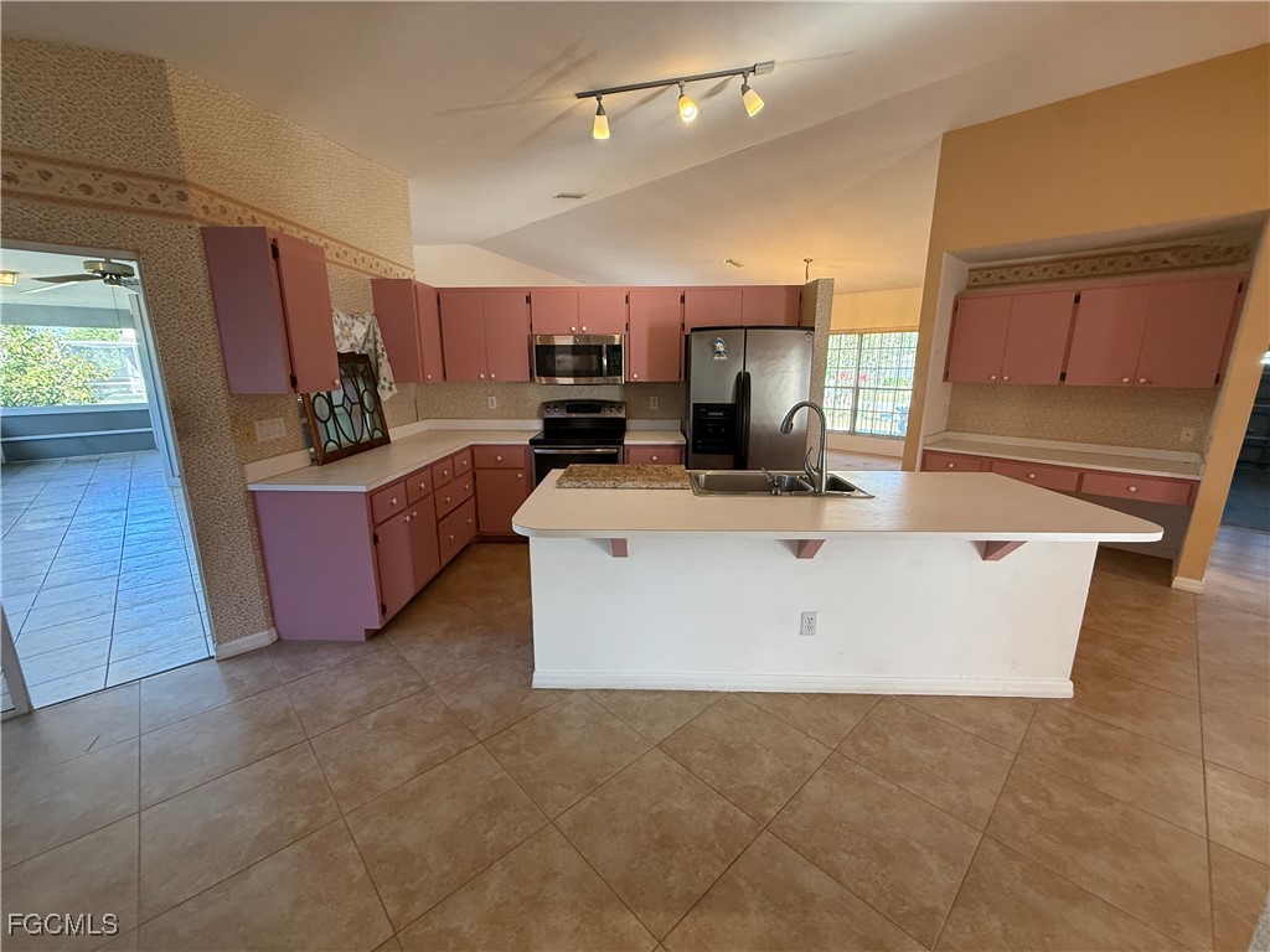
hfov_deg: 102.1
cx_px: 635
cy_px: 476
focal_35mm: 14
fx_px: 514
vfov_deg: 85.7
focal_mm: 2.22
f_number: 2.2
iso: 320
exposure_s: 1/120
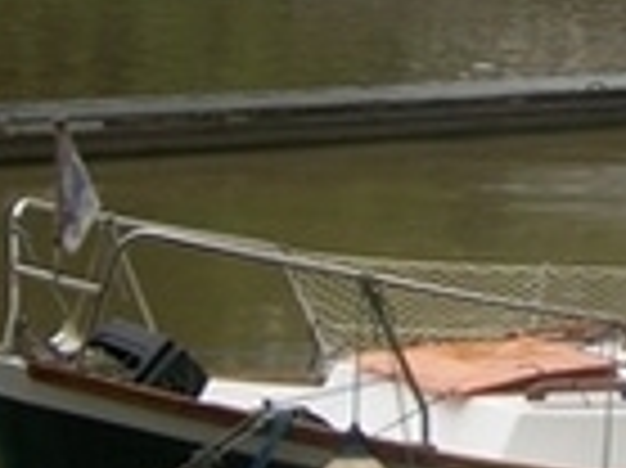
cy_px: -117
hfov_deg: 12.8
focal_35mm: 138
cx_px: 1184
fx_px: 2493
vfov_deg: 10.5
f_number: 8.8
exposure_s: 1/100
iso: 80
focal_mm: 5.7
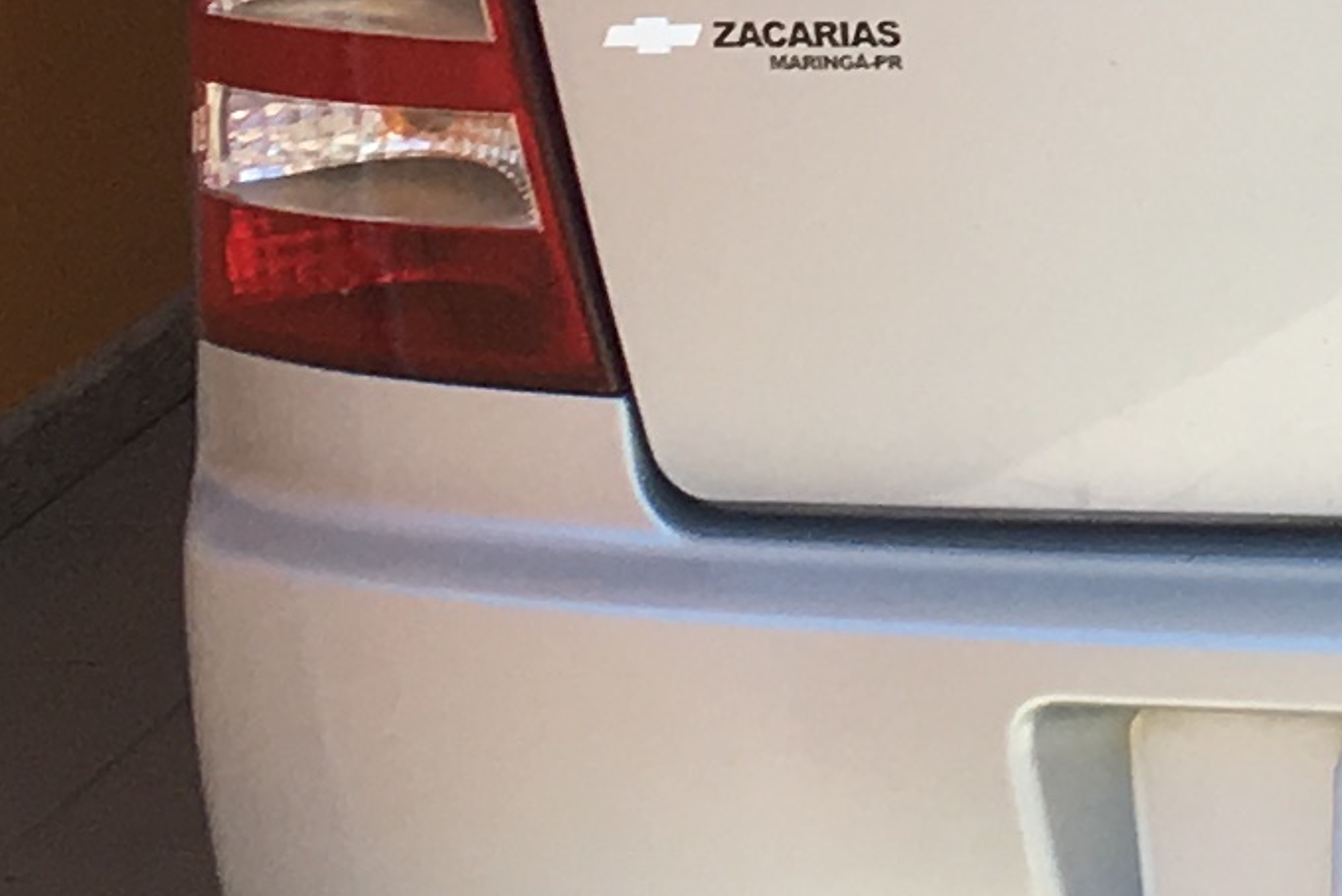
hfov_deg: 10.8
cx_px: 2368
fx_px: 6674
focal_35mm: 179
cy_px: -728
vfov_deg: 7.4
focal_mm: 4.15
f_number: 2.2
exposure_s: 1/680
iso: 25
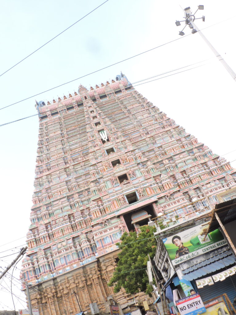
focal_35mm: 33
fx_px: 300
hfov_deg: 42.9
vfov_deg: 55.4
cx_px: 118
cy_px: 158
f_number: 7.9
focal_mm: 5.9
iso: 100
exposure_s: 1/60
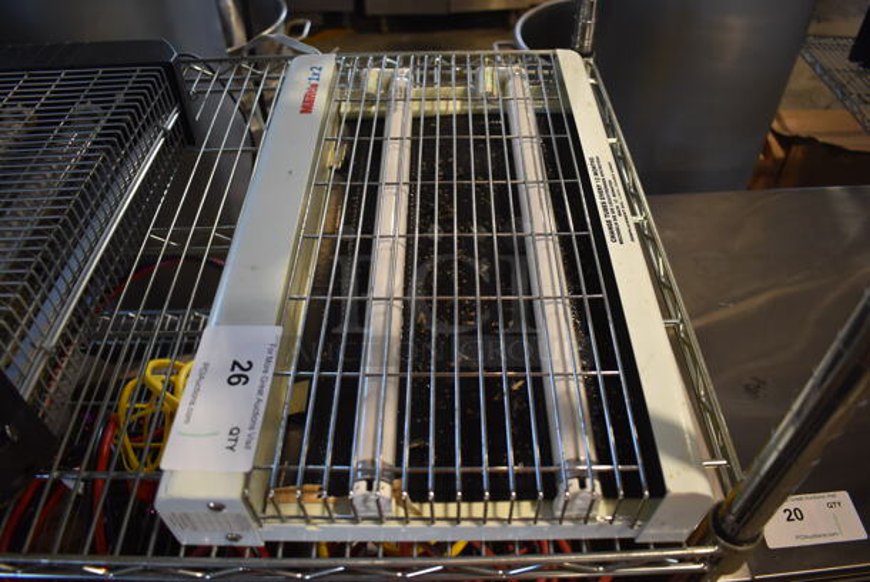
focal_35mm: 27
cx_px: 435
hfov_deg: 67.3
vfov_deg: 48.0
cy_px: 291
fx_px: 653
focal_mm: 18
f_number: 3.5
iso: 800
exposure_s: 1/125
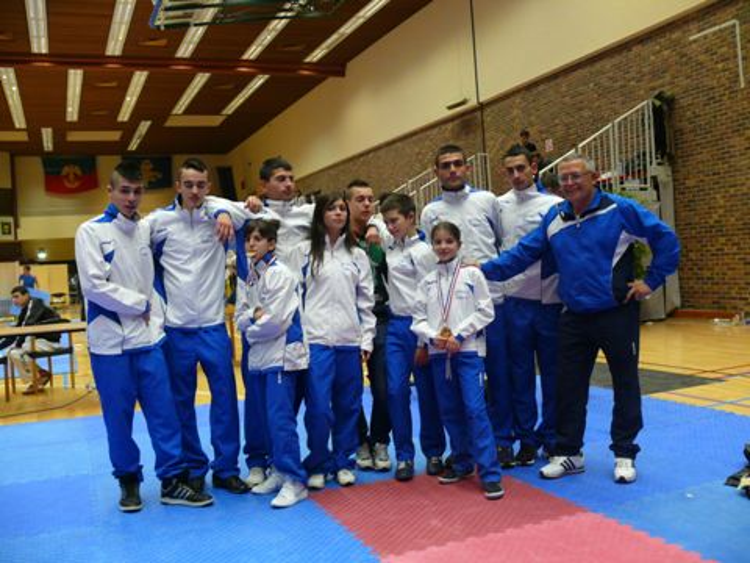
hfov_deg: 52.6
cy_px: 282
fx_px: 758
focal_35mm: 35
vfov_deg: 40.7
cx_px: 375
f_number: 2.8
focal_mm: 7.4
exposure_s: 1/25
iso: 200
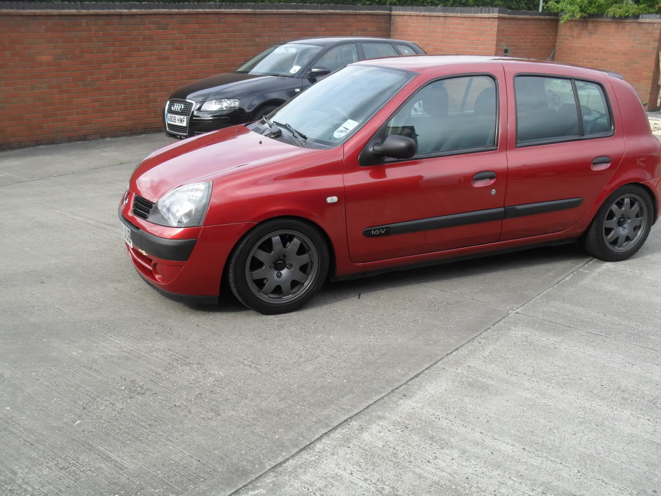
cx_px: 330
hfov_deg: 52.6
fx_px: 668
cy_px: 248
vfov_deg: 40.7
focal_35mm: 35
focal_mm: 6.3
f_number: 3.2
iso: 100
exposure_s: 1/350
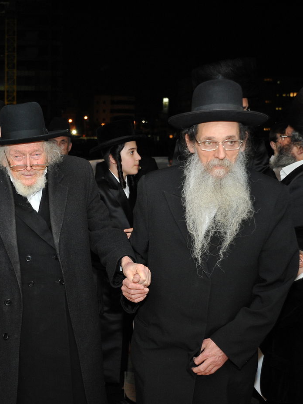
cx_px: 23
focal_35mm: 58
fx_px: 677
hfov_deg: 24.4
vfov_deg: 33.2
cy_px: 202
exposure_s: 1/125
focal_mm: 40
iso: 1600
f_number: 4.5
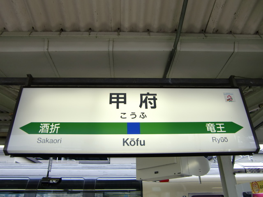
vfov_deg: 49.7
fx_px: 213
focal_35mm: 28
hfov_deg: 63.4
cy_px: 98
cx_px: 132
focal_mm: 4.9
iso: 64
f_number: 2.6
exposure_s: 1/125
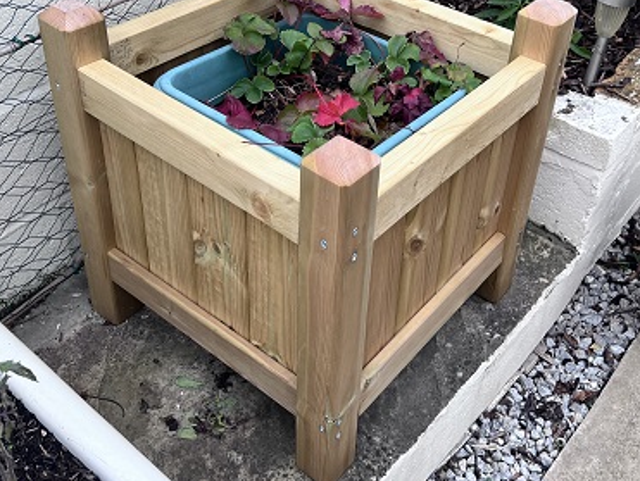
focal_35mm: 42
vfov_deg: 34.0
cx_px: 336
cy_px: 148
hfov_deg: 44.7
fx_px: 777
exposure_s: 1/121
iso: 50
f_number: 1.5
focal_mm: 5.7
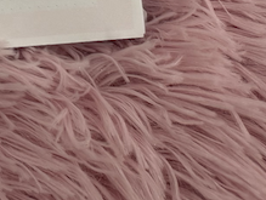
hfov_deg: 13.8
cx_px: -327
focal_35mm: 112
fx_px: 862
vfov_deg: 11.5
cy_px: -242
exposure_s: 1/50
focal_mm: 6.76
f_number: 1.78
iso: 125
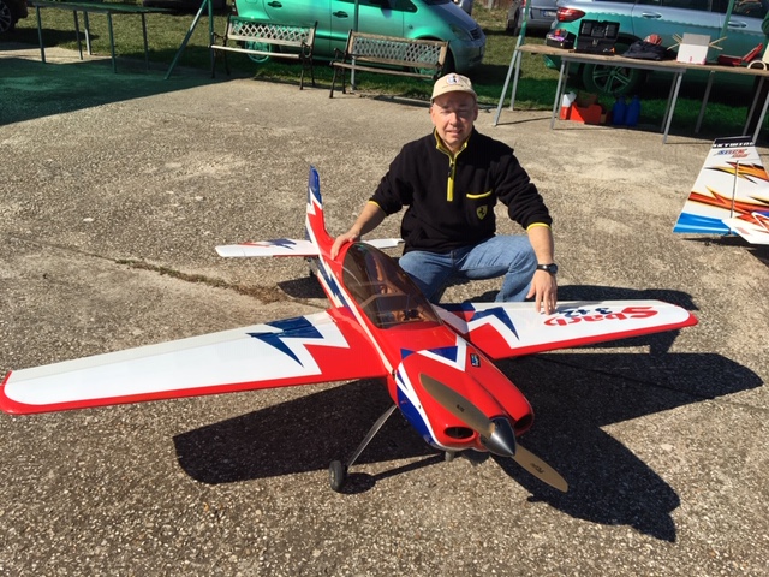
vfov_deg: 48.2
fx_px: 644
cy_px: 288
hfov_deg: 61.7
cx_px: 384
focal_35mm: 29
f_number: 2.2
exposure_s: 1/2653
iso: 25
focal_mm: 4.15
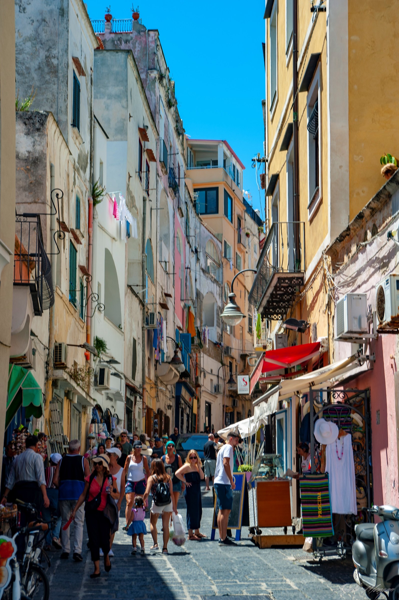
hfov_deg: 16.0
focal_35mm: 85
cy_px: 300
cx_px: 200
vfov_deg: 23.9
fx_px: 1415
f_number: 10
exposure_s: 1/160
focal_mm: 85
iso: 100
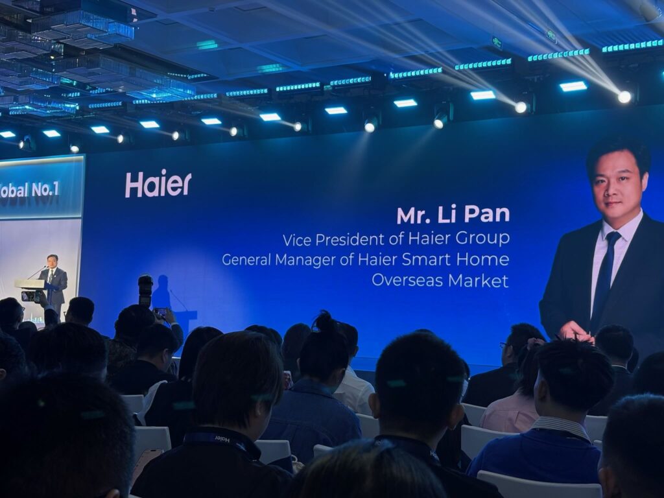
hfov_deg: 36.8
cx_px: 332
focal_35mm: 52
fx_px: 997
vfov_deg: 28.0
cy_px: 249
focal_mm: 5.96
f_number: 1.6
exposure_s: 1/60
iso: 80
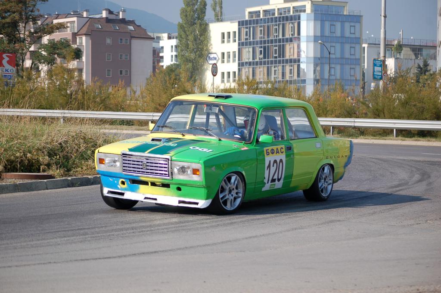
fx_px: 1322
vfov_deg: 12.7
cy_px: 146
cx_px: 220
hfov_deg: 18.9
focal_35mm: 108
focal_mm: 72
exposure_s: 1/1000
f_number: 4.5
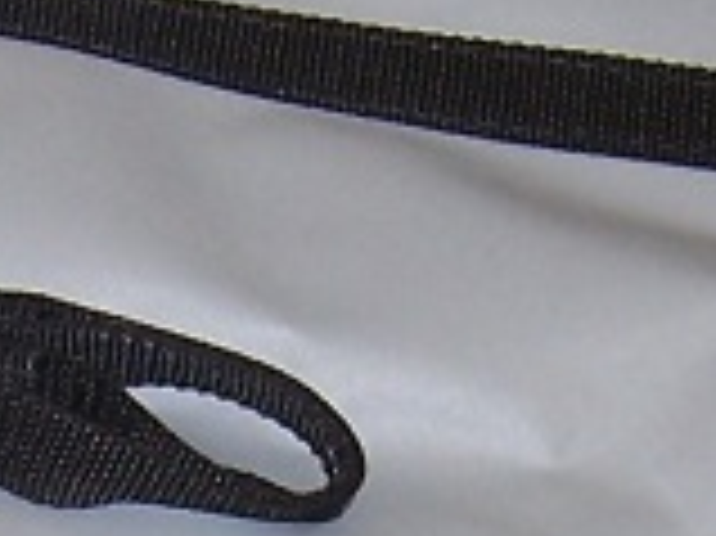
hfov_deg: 9.2
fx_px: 4423
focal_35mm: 214
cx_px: 131
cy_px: 698
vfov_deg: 6.9
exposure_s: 1/60
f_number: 2.7
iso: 80
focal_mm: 5.6
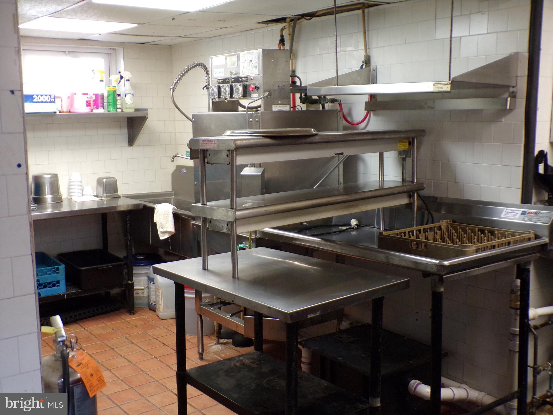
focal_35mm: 37
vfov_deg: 38.7
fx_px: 591
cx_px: 276
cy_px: 208
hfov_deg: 50.1
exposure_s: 1/30
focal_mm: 6.6
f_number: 3.3
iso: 200
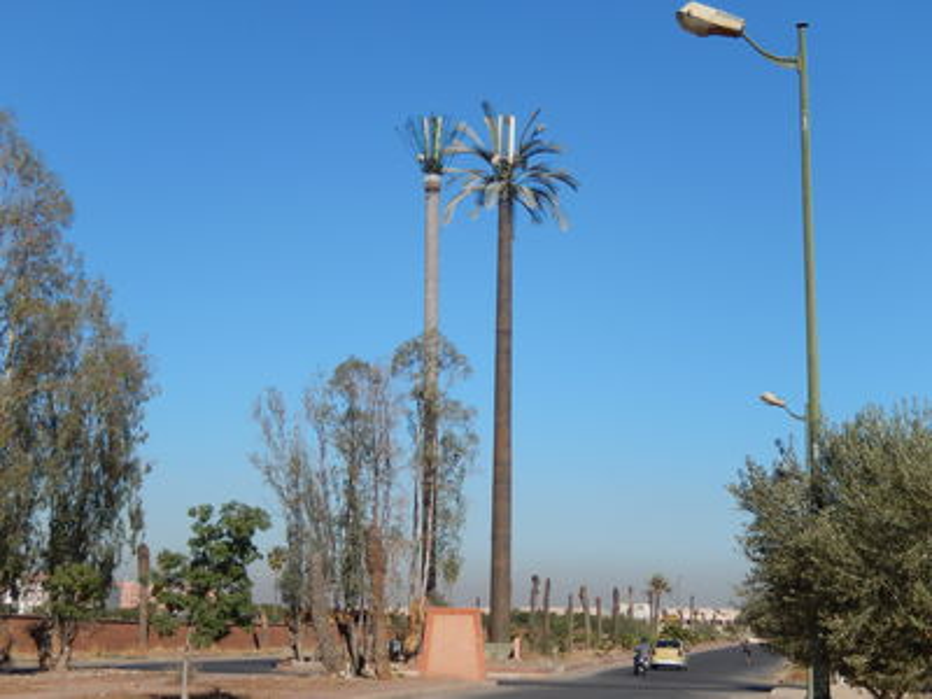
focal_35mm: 67
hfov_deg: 29.0
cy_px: 350
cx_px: 466
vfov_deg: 21.9
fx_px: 1804
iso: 125
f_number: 4.8
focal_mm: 12
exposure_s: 1/1250
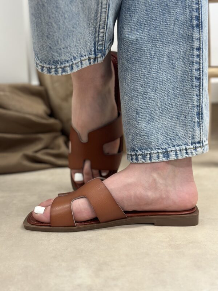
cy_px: 146
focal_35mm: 48
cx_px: 109
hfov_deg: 30.3
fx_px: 403
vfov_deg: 39.7
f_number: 1.78
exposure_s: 1/50
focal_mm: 6.86
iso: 125
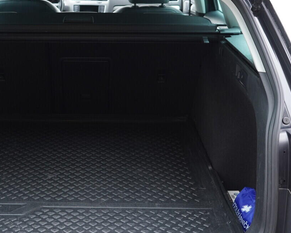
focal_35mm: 60
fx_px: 517
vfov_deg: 25.4
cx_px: 74
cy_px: 127
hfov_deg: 30.9
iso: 400
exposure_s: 1/40
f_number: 2.8
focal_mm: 24
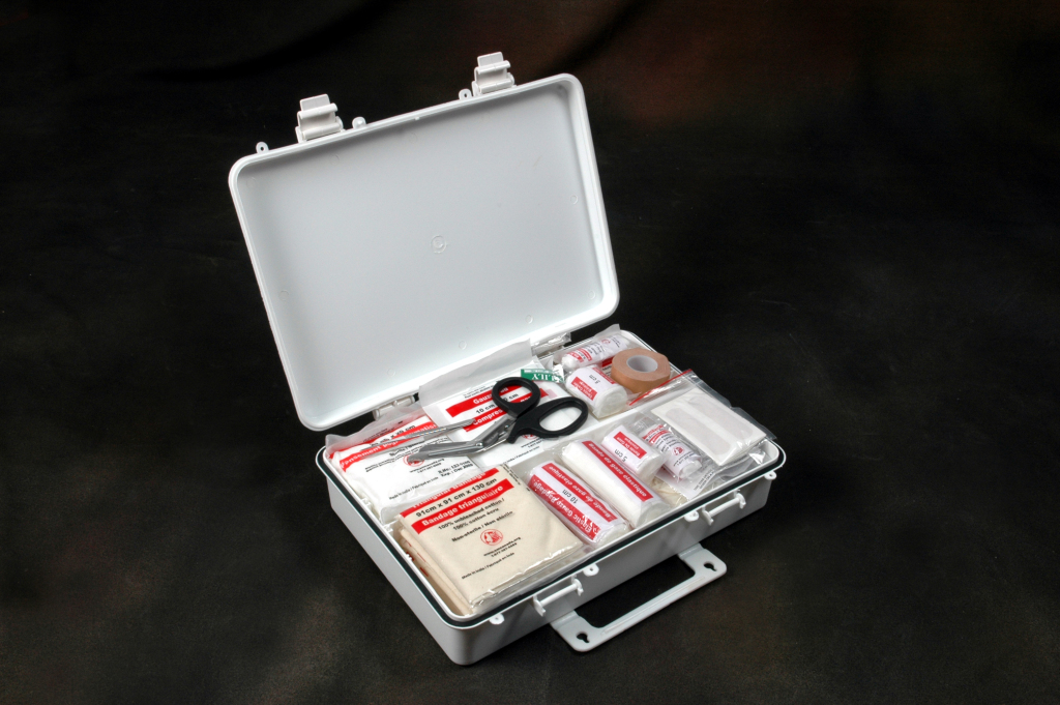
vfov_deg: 33.0
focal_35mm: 40
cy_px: 352
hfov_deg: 48.0
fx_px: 1192
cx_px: 530
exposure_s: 1/200
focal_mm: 27
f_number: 20
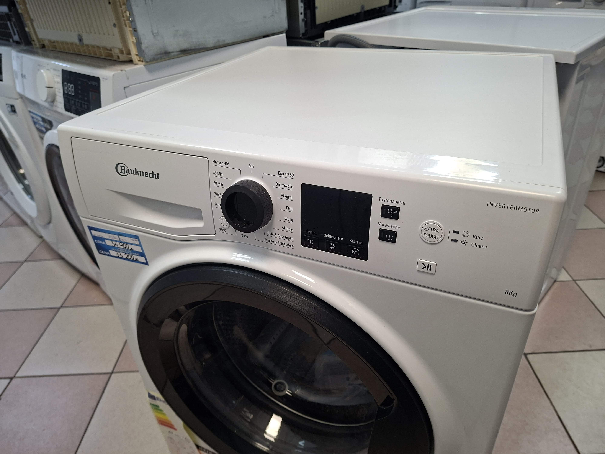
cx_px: 302
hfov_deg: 73.9
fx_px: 402
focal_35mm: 23
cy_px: 227
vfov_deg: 58.9
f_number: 1.8
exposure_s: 1/50
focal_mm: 5.54
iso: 160
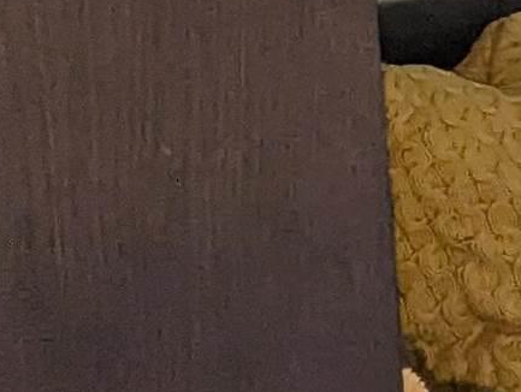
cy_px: -14
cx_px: 1409
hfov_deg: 12.1
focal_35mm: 113
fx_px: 1703
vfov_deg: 12.9
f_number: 2.2
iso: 196
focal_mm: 2.35
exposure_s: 1/35.9
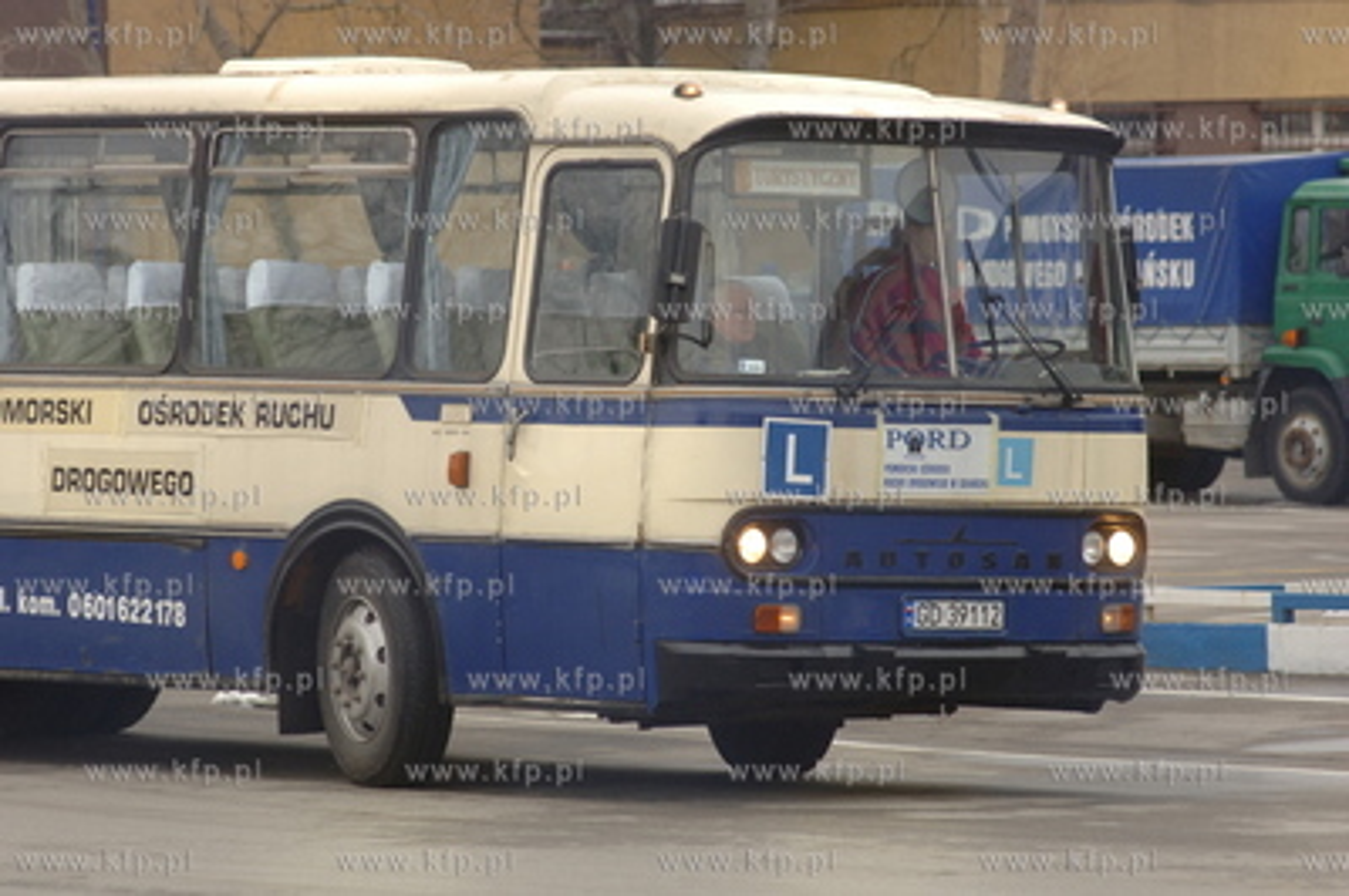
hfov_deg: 8.1
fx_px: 9547
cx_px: 674
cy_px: 448
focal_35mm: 255
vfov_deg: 5.4
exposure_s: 1/160
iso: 400
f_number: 5
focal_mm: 170
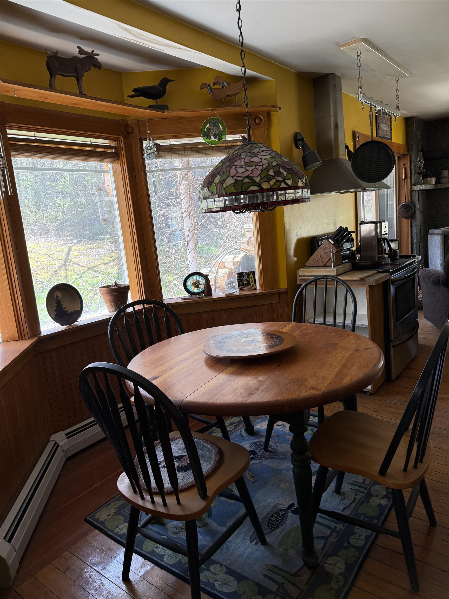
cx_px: 224
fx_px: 415
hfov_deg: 56.8
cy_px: 300
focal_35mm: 24
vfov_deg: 71.6
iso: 200
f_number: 1.78
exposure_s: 1/134
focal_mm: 6.76
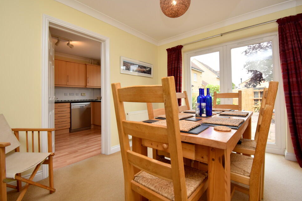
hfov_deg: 96.7
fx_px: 134
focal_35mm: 16
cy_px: 96
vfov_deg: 73.7
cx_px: 150
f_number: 5
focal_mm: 10
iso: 250
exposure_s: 1/200
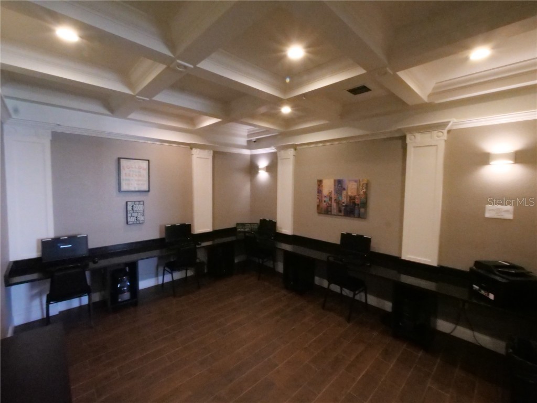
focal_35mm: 14
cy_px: 202
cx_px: 268
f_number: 22
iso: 12800
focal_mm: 7
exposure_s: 1/13
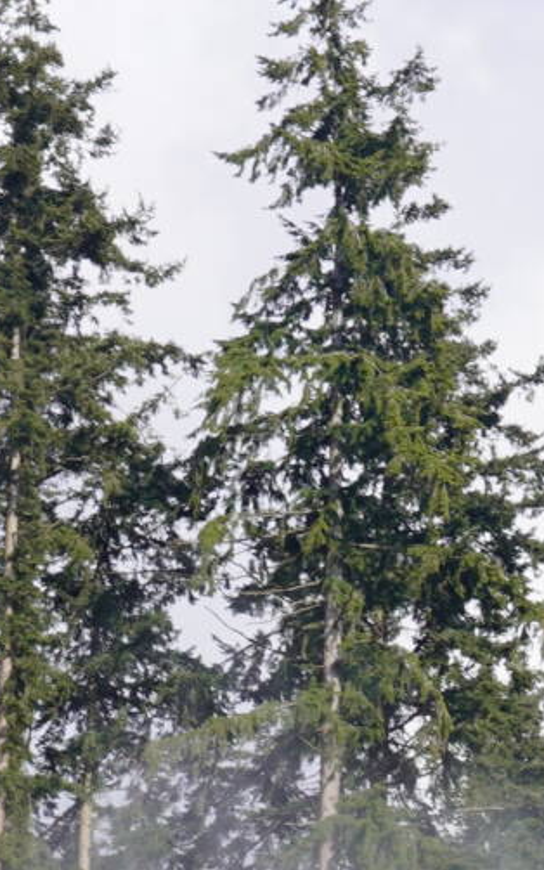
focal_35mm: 182
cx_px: 1124
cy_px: 1260
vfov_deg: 11.1
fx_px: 4315
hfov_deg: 6.9
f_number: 10
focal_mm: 35
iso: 100
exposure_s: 1/160
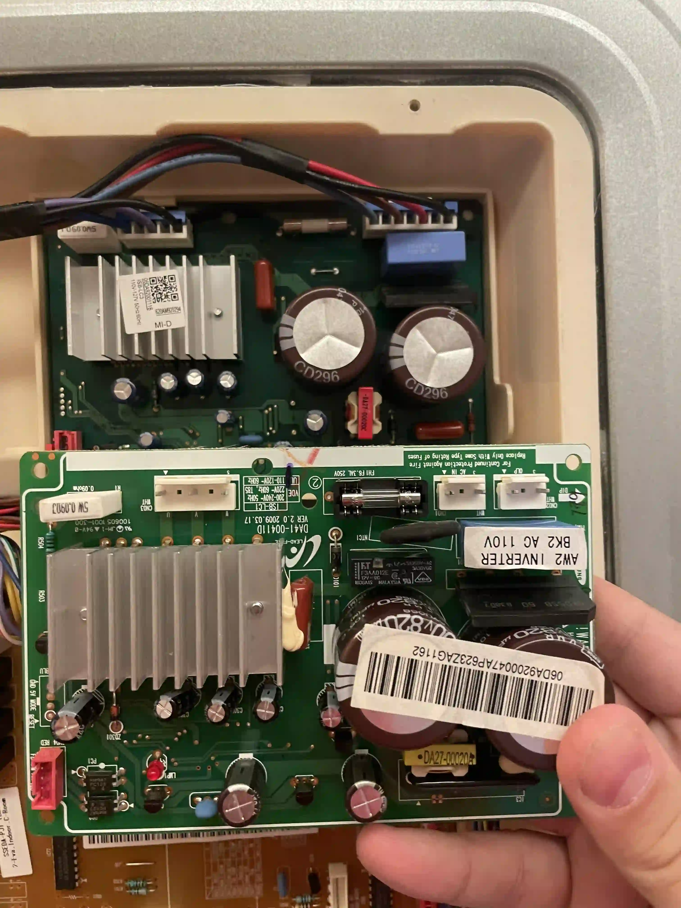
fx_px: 682
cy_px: 454
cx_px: 340
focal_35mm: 26
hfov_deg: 53.1
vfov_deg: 67.3
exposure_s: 1/40
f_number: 1.6
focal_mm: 4.2
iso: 500
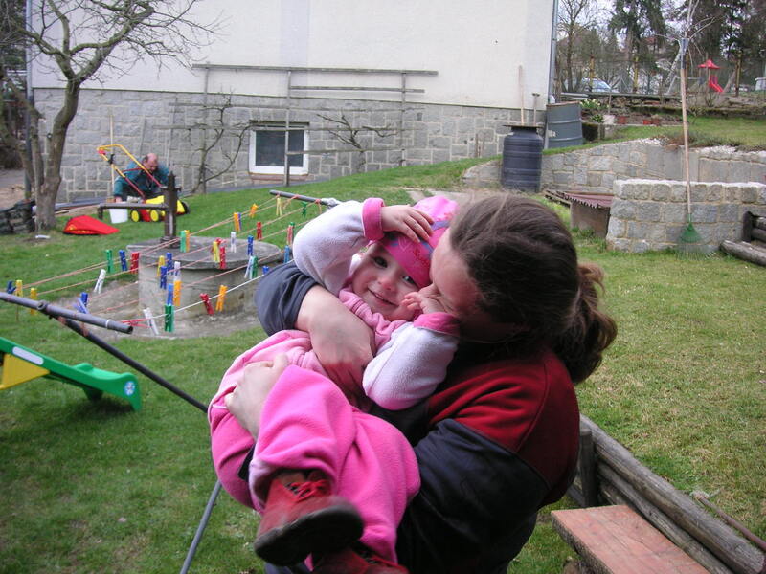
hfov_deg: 50.1
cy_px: 287
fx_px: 819
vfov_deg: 38.7
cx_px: 383
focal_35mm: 37
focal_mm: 6.1
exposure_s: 1/180
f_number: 2.8
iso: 50
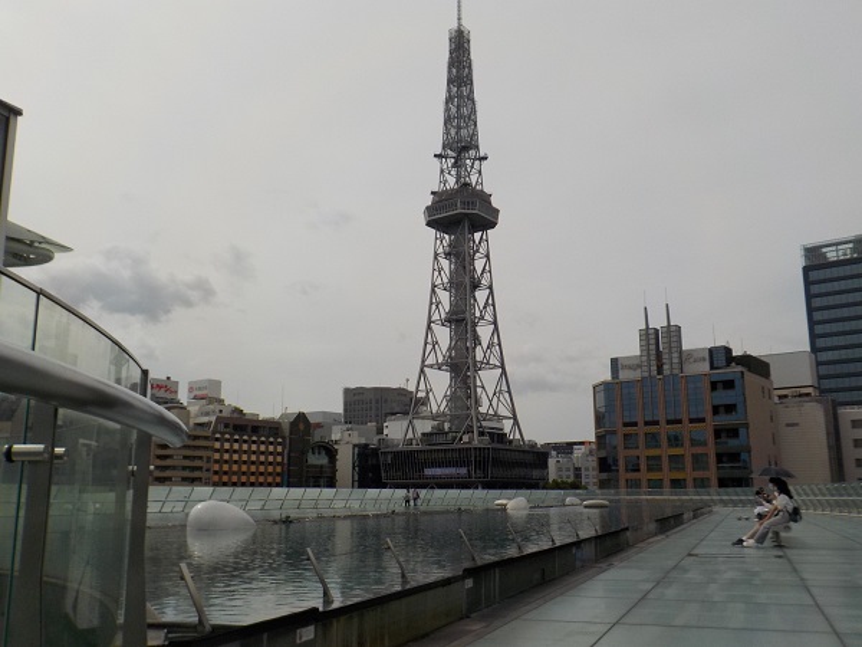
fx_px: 747
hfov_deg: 60.0
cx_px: 431
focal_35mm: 30
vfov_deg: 46.8
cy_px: 324
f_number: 6.6
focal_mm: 4.1
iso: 125
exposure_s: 1/1000
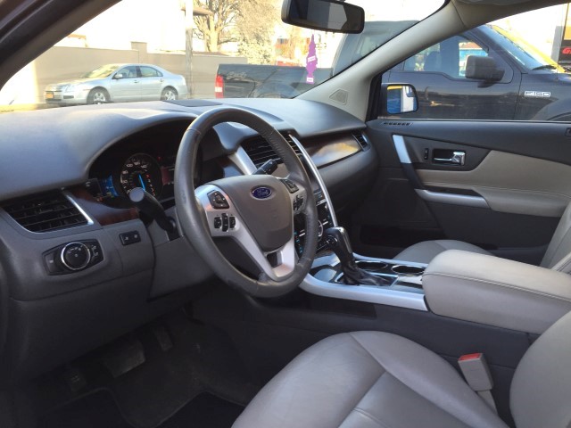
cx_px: 286
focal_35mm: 29
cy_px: 214
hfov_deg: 61.7
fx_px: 478
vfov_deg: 48.2
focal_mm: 4.15
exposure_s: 1/120
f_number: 2.2
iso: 50
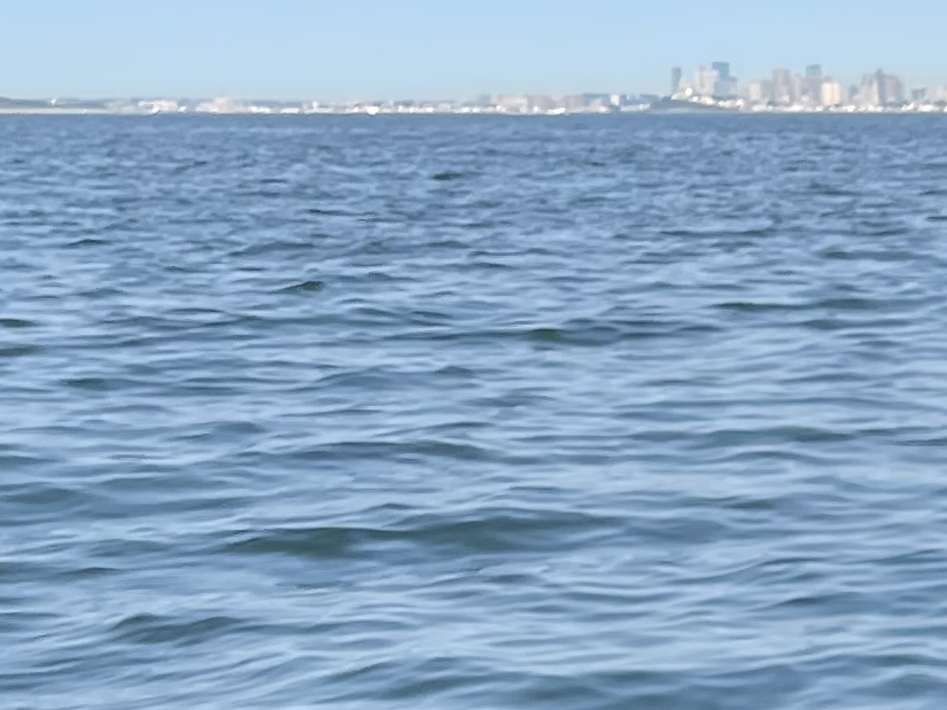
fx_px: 3475
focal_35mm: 127
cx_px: 1738
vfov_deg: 11.6
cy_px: 650
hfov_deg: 13.7
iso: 32
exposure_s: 1/1767
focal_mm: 5.1
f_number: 1.6
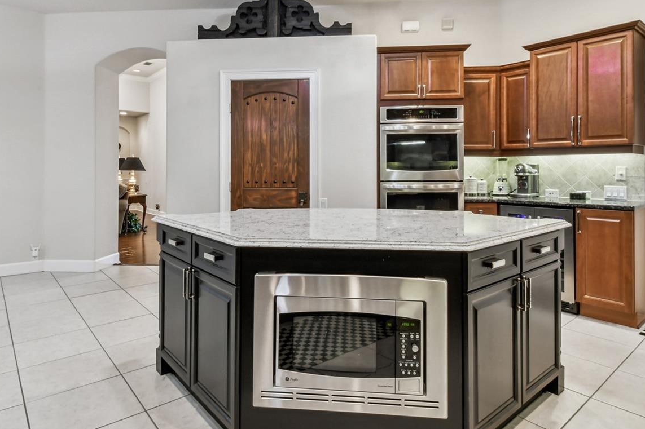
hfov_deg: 81.2
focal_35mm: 21
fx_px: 376
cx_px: 318
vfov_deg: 58.7
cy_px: 160
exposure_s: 2.5
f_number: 22
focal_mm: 10
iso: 100
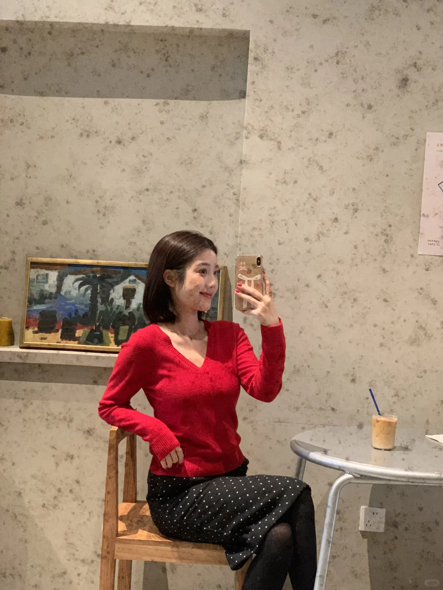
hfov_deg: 28.0
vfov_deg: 36.8
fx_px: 887
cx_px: 222
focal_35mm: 52
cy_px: 295
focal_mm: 6
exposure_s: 1/30
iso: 640
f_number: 2.4
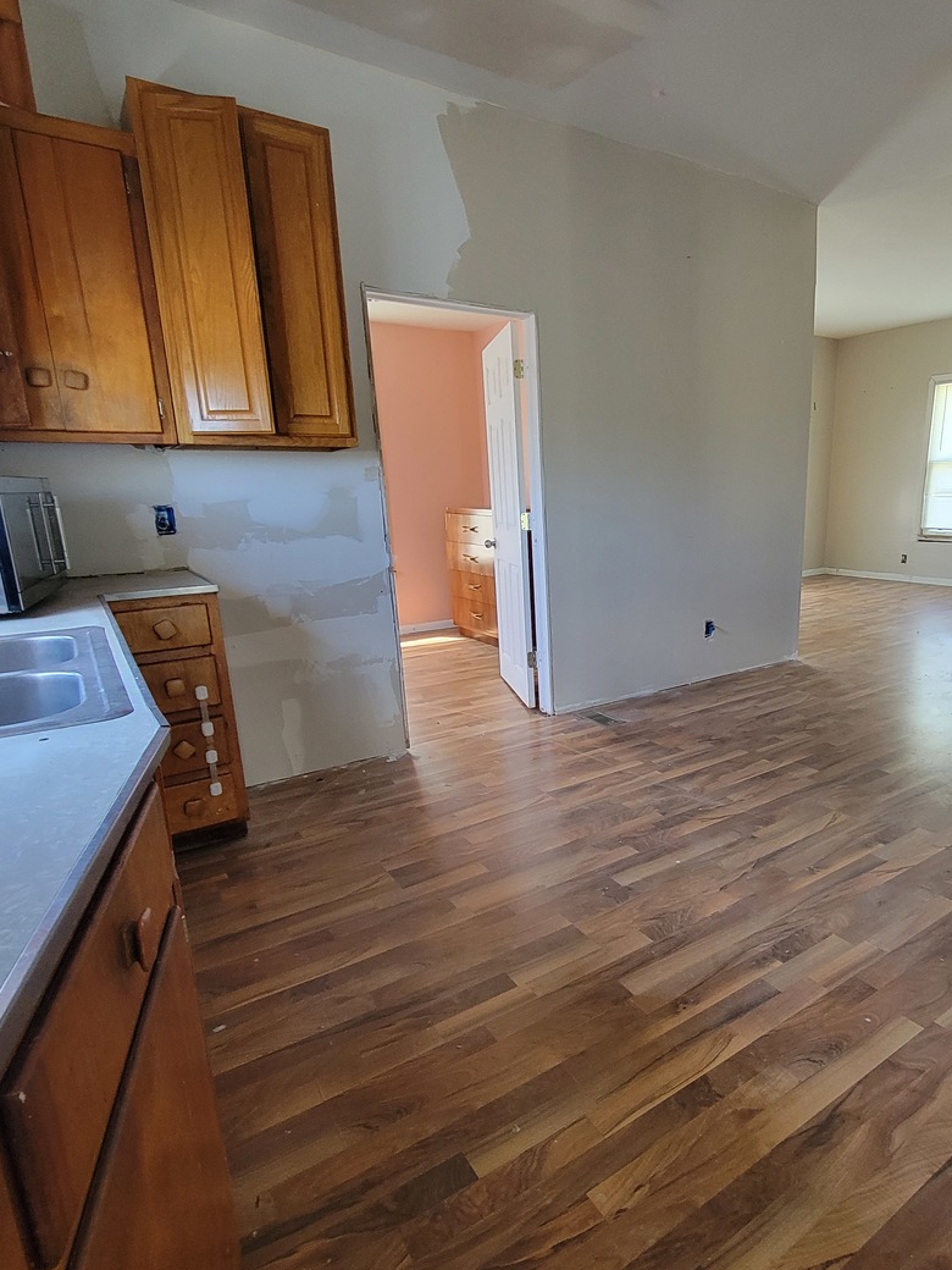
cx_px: 576
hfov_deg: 70.8
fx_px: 660
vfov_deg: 87.7
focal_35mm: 18
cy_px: 655
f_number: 2.2
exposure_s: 1/60
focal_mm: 2.2
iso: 400
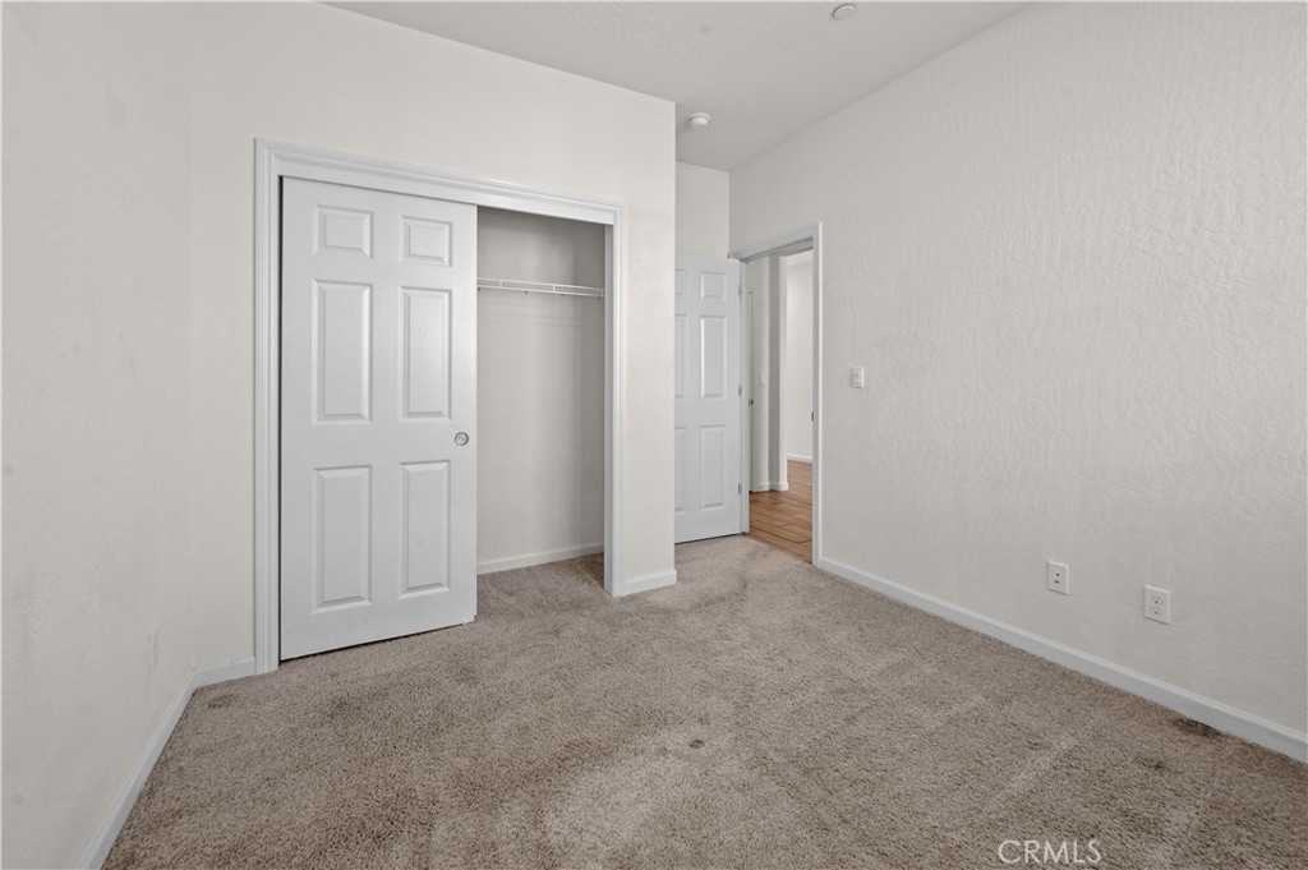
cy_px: 435
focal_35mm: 14
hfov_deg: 104.3
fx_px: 508
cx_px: 654
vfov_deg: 81.1
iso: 250
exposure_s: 1/6
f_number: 9
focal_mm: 14
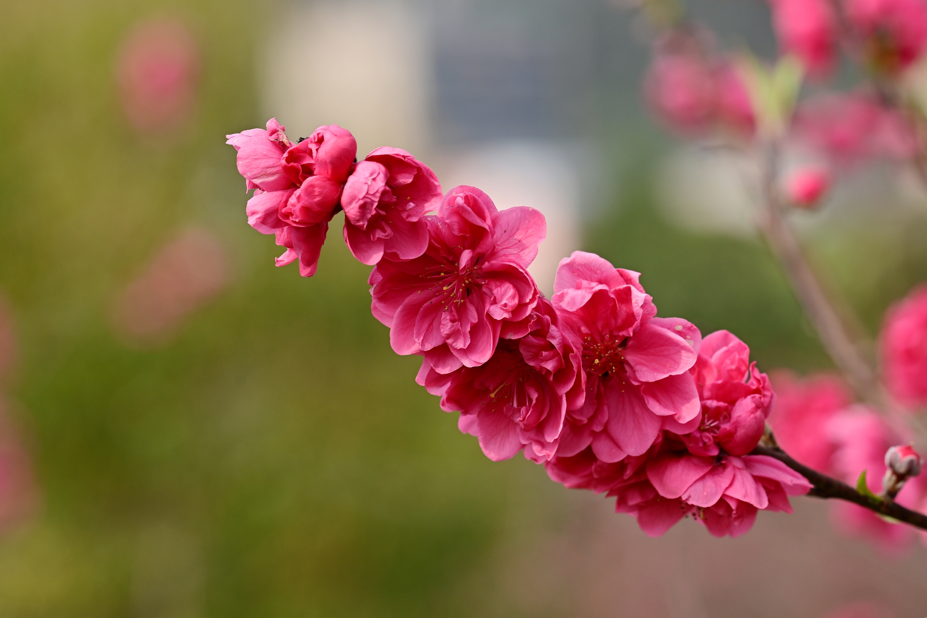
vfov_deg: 9.1
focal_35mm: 150
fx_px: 3862
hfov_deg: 13.7
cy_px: 309
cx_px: 464
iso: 100
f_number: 8
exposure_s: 1/320
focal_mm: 150
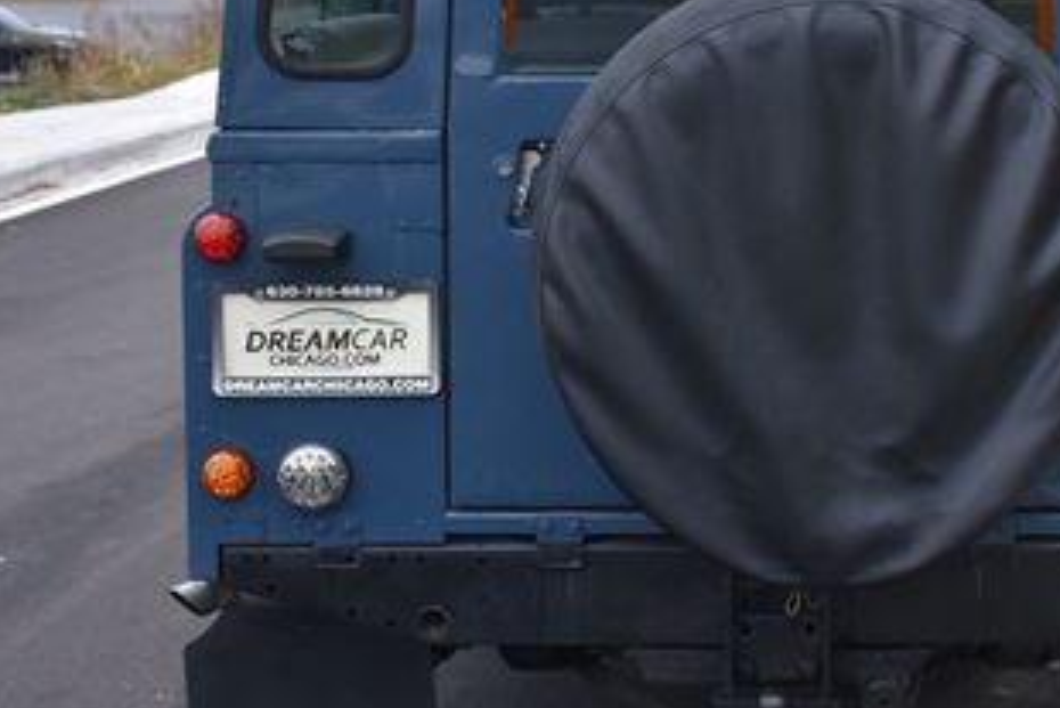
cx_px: 865
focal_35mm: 93
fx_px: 2739
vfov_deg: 14.7
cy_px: 236
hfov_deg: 21.6
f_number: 4
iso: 500
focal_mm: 30
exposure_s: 1/60
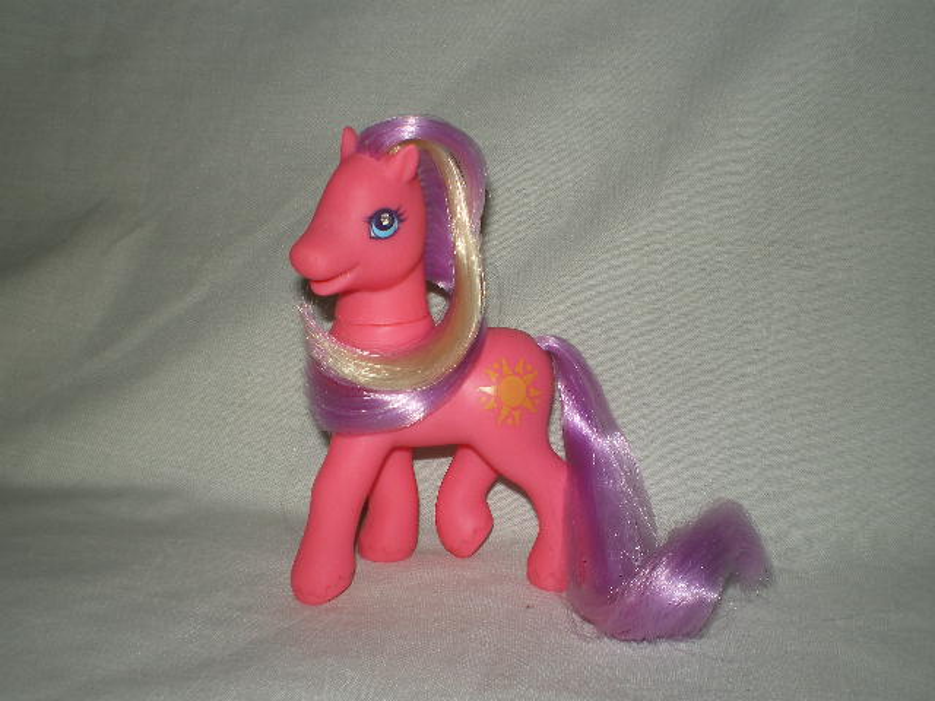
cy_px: 350
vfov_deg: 37.7
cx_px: 468
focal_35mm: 38
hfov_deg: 49.0
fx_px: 1026
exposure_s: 1/30
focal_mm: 6.3
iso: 64
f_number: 4.6
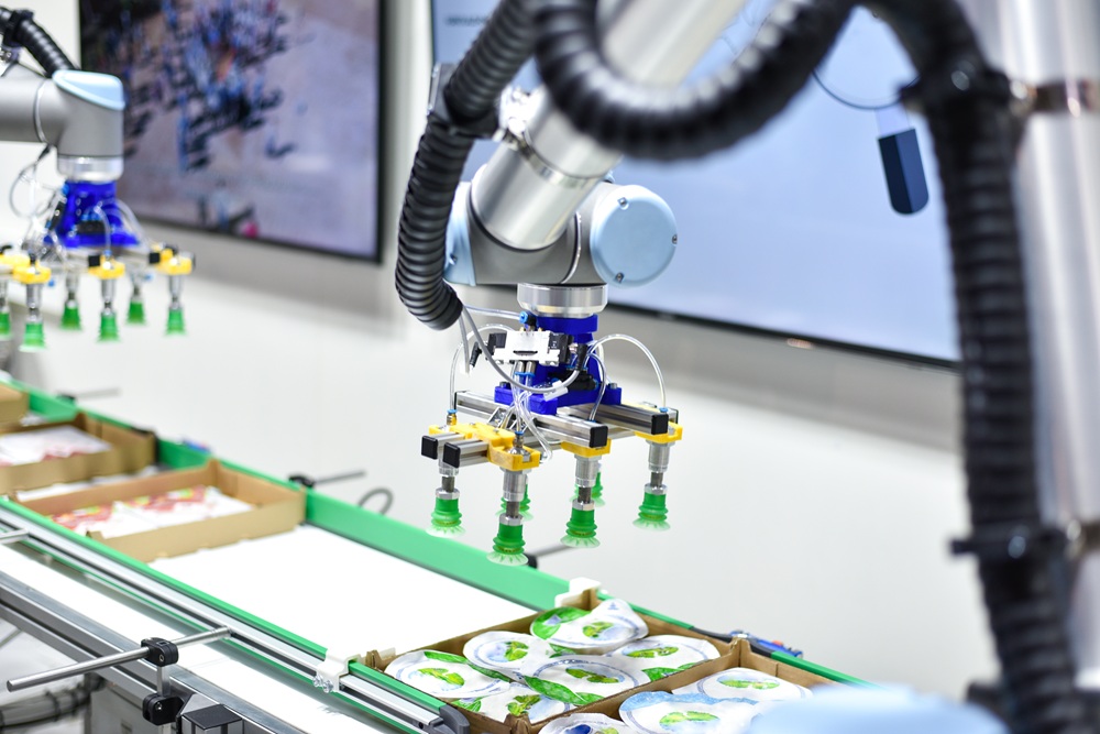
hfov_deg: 39.6
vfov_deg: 27.0
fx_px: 1528
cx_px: 550
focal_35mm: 50
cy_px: 367
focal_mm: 50
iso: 320
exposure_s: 1/250
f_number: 2.2
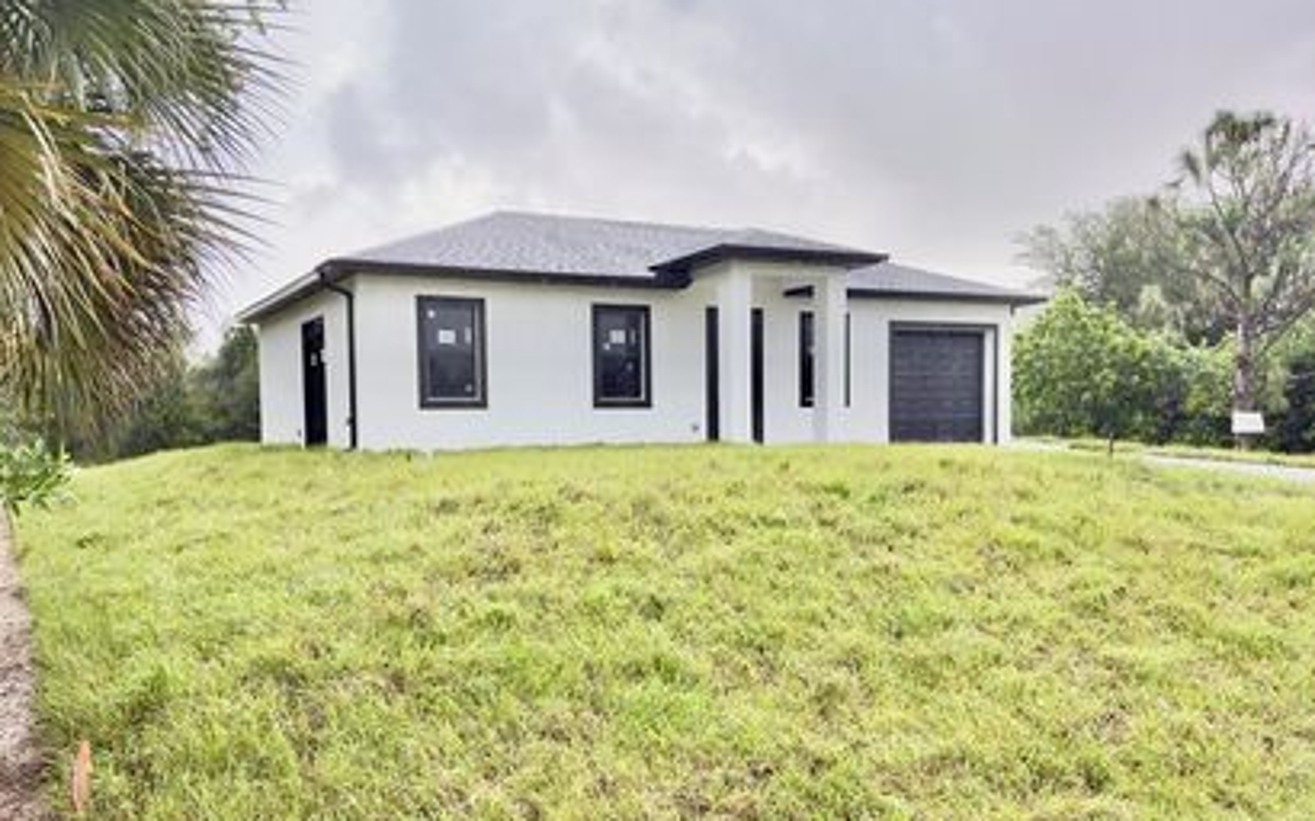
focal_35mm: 31
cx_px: 625
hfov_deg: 61.2
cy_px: 489
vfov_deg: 40.4
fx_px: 1111
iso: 64
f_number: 1.78
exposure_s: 1/300
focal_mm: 6.76
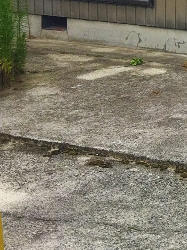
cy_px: 14
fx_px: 691
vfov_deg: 20.0
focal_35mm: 96
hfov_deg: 14.0
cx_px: 313
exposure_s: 1/2571
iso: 101
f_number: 1.79
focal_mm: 4.71
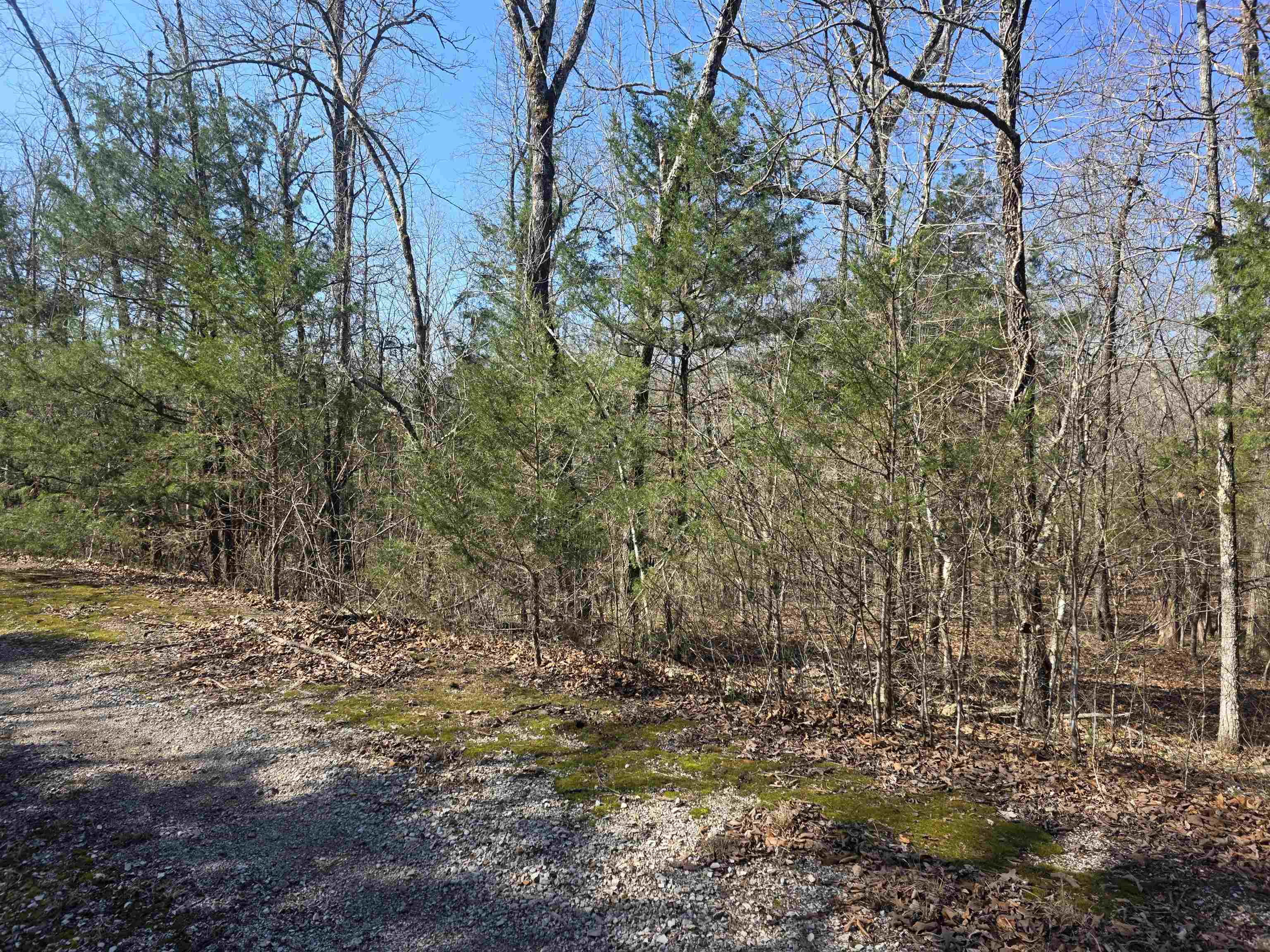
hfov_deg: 73.9
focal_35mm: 23
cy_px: 476
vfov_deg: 58.9
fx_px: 844
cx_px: 635
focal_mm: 6.3
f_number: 1.7
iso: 80
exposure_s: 1/1829
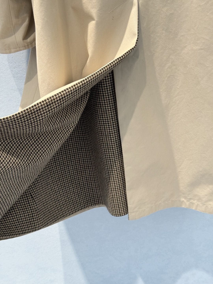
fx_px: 394
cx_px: 106
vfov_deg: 39.7
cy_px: 142
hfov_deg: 30.3
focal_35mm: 48
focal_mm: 6.76
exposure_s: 1/100
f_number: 1.78
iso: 125
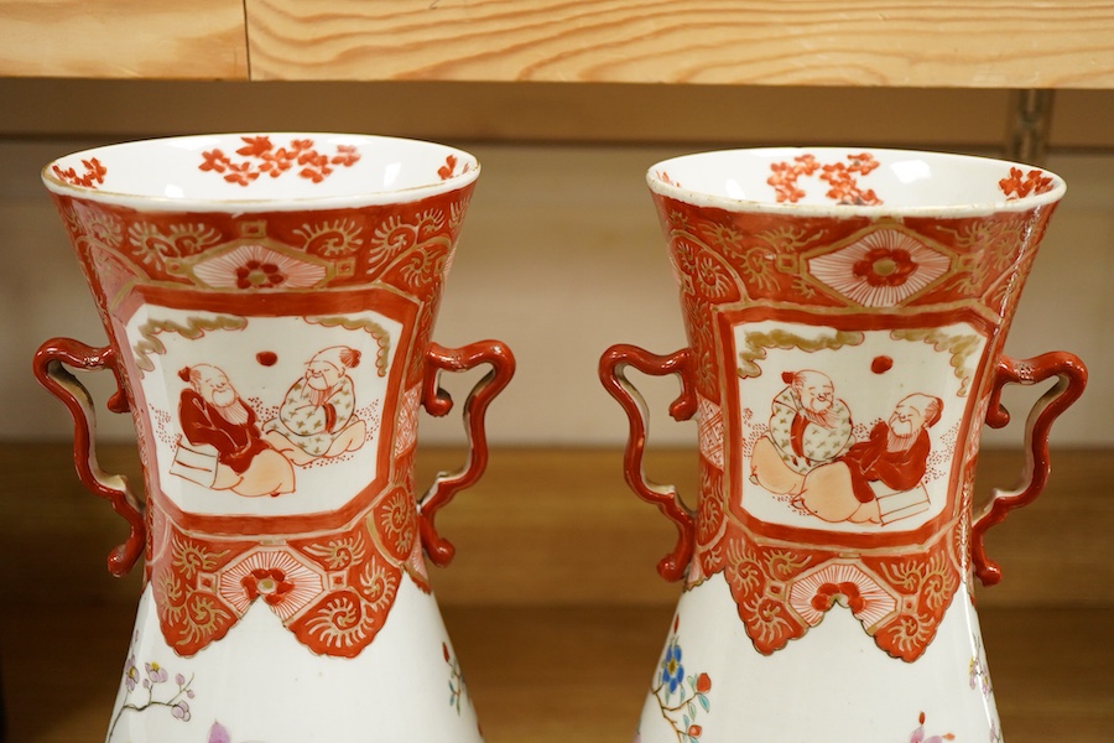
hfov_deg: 43.6
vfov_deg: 29.9
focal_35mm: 45
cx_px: 557
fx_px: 1392
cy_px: 372
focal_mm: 30
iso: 1250
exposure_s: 1/125
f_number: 3.5
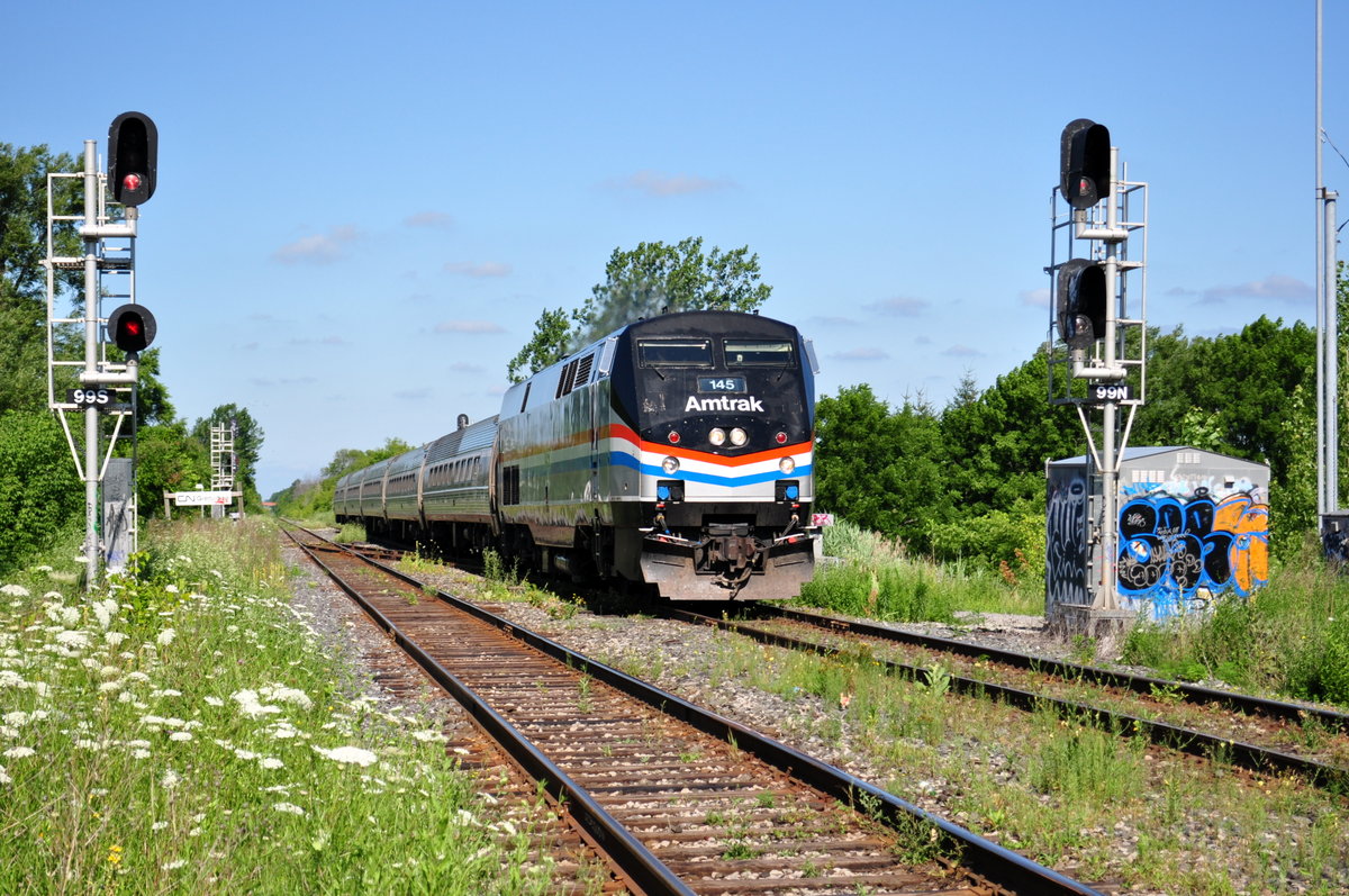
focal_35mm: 68
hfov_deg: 29.9
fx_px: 2526
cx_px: 674
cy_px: 448
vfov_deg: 20.1
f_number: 5.6
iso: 200
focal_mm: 45
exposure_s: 1/1000
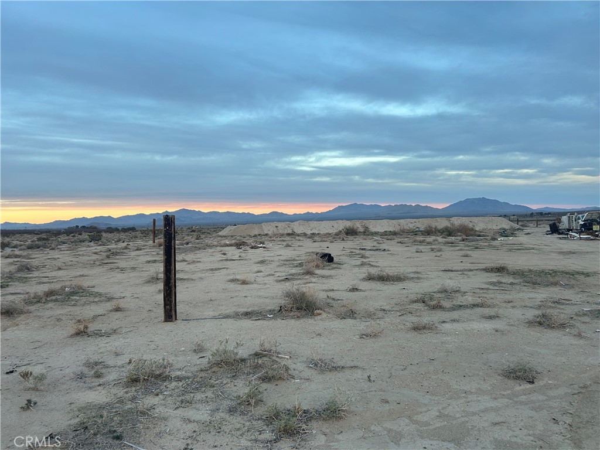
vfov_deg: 53.1
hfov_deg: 67.3
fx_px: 451
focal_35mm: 26
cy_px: 225
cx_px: 300
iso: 125
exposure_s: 1/121
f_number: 1.5
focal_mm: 5.7
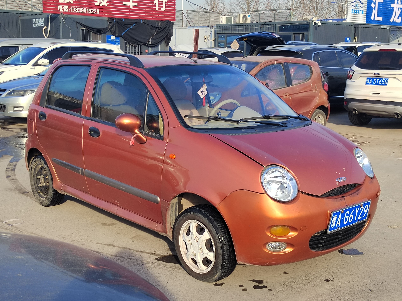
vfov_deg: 31.5
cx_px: 201
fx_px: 534
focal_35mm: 46
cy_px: 150
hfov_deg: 41.2
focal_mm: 5.52
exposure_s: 1/1344
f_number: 1.9
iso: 334
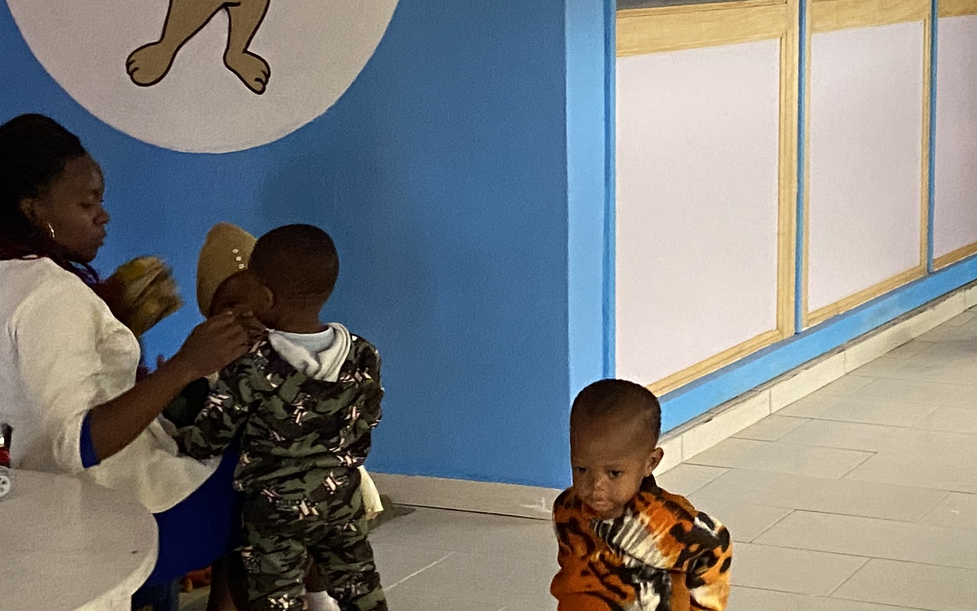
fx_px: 2103
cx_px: 803
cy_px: 147
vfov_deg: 16.4
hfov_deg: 25.6
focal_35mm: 79
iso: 500
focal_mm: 4.25
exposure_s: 1/43
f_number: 1.8
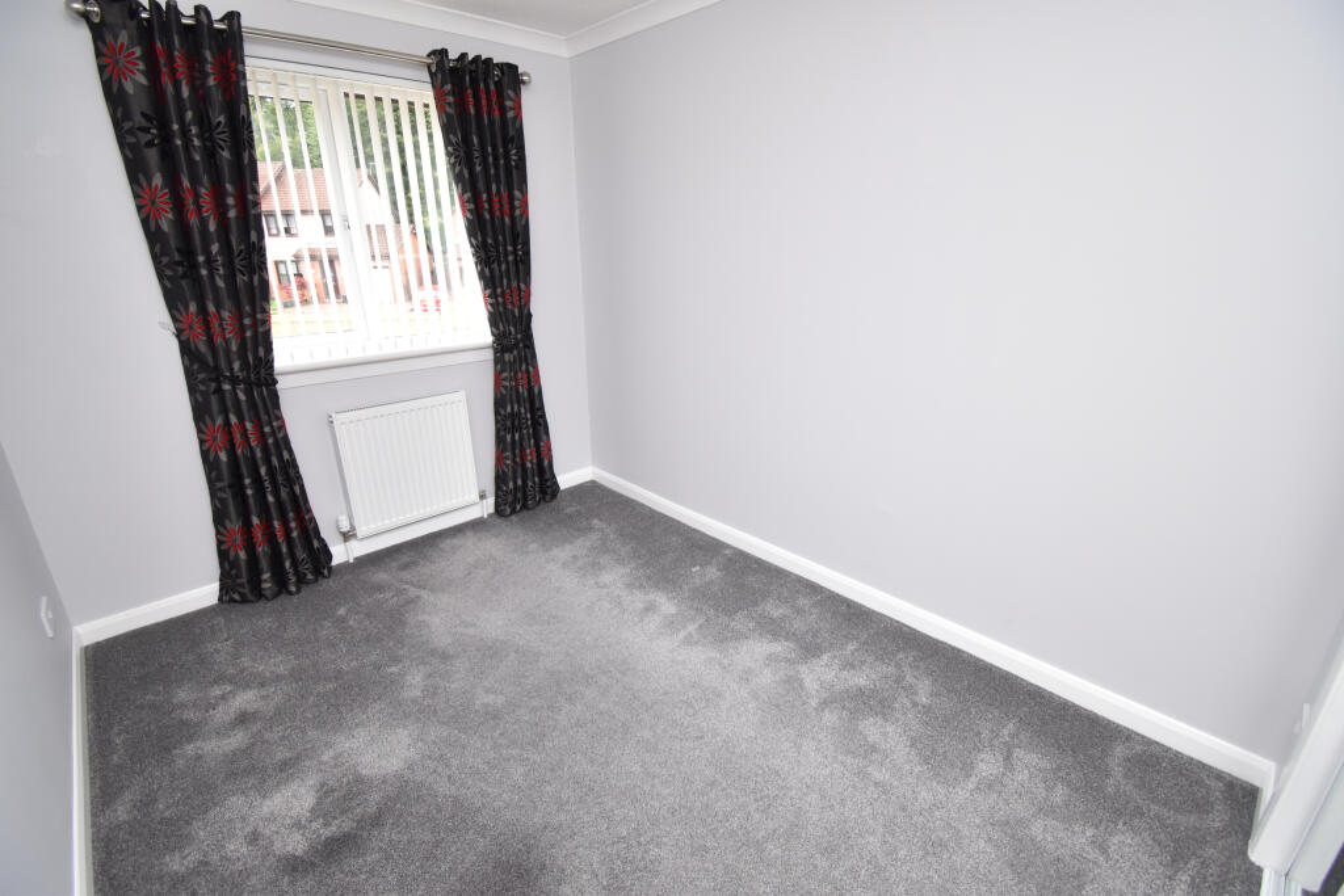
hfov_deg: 100.4
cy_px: 448
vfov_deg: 77.3
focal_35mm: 15
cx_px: 672
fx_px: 560
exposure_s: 1/250
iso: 640
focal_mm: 10
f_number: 4.5
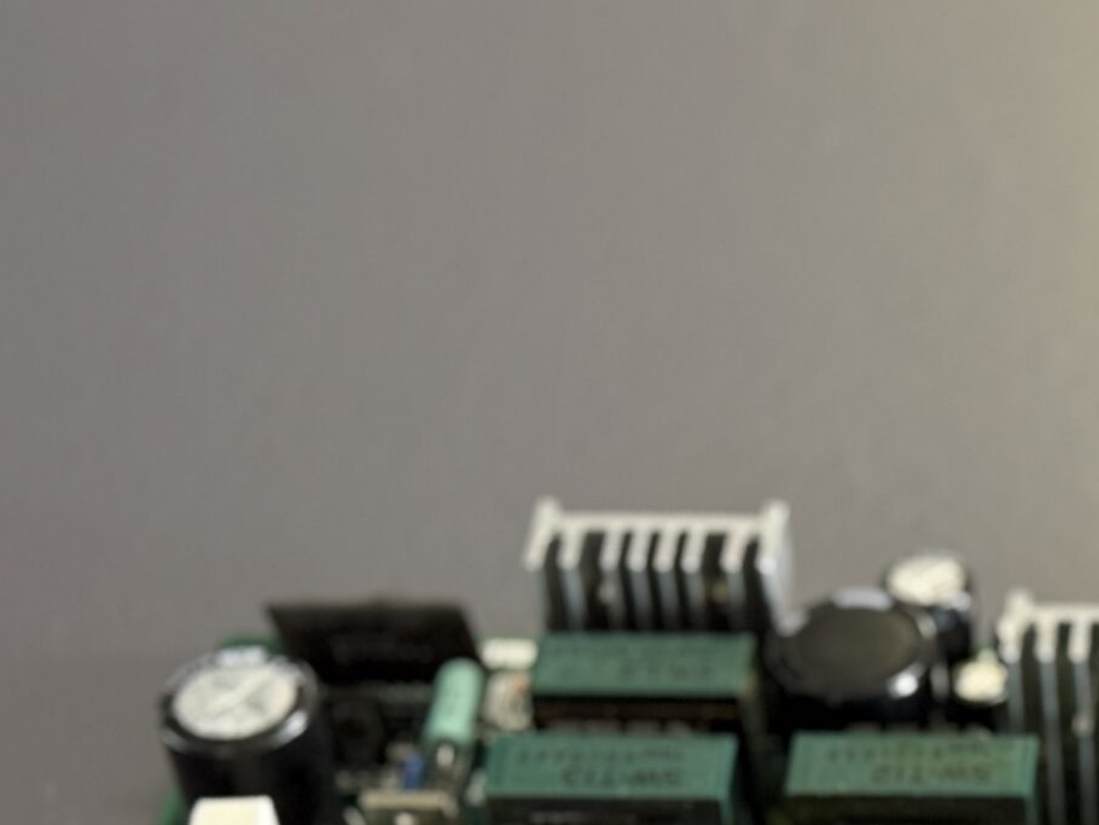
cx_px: 1363
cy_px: 1102
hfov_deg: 14.1
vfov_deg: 10.7
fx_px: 4287
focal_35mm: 135
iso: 200
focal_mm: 6.76
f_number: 1.78
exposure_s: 1/33
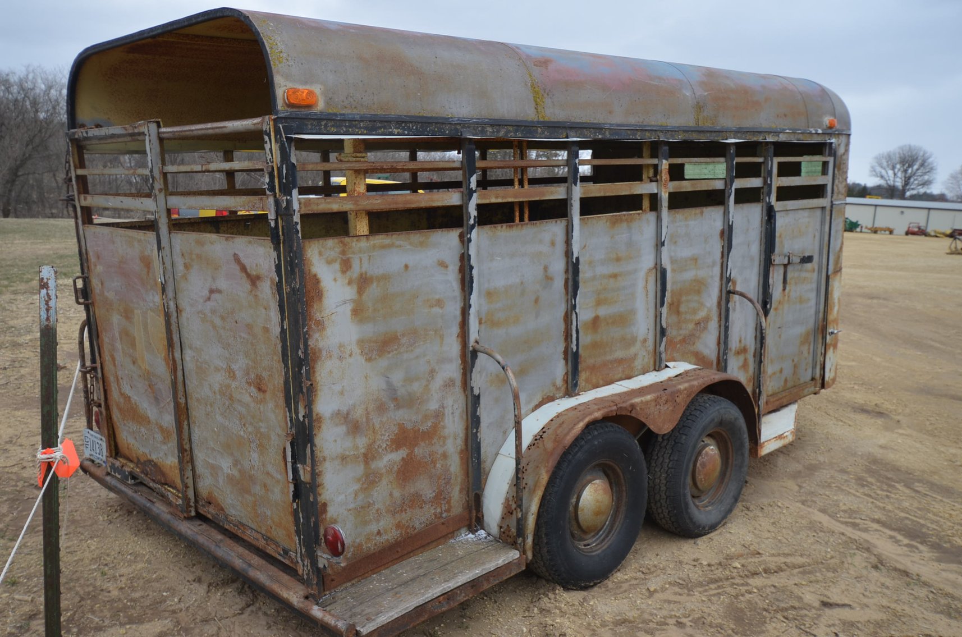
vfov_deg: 43.4
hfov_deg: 62.0
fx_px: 800
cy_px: 318
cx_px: 481
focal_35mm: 30
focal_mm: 20
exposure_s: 1/200
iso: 200
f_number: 7.1
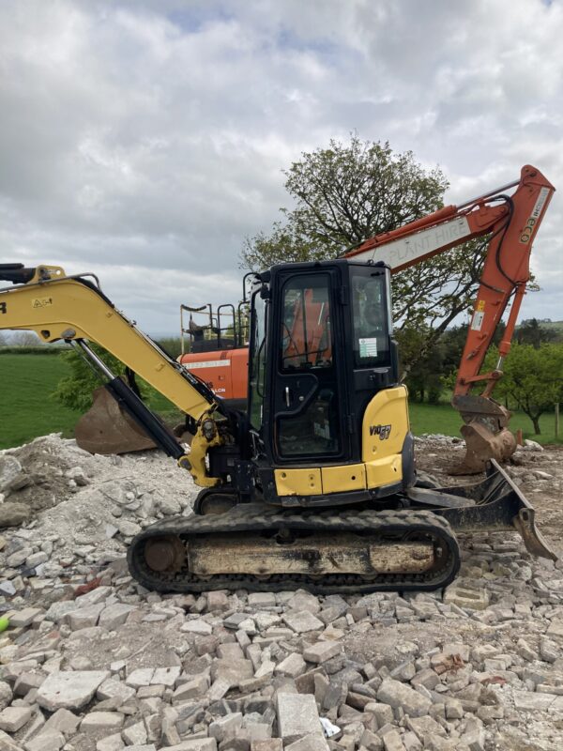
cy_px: 376
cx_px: 282
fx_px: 607
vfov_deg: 63.4
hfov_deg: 49.7
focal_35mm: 28
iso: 20
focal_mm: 3.99
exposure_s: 1/2525
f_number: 1.8
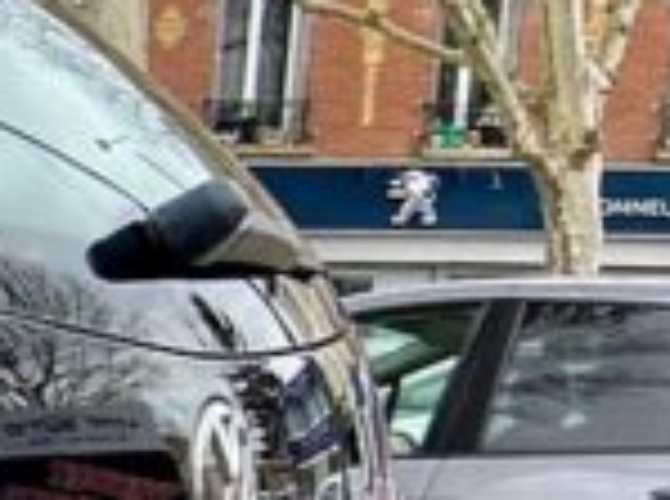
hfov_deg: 11.1
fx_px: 2703
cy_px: 716
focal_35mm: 140
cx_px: -1106
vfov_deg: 10.2
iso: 32
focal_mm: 4.25
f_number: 1.8
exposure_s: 1/644
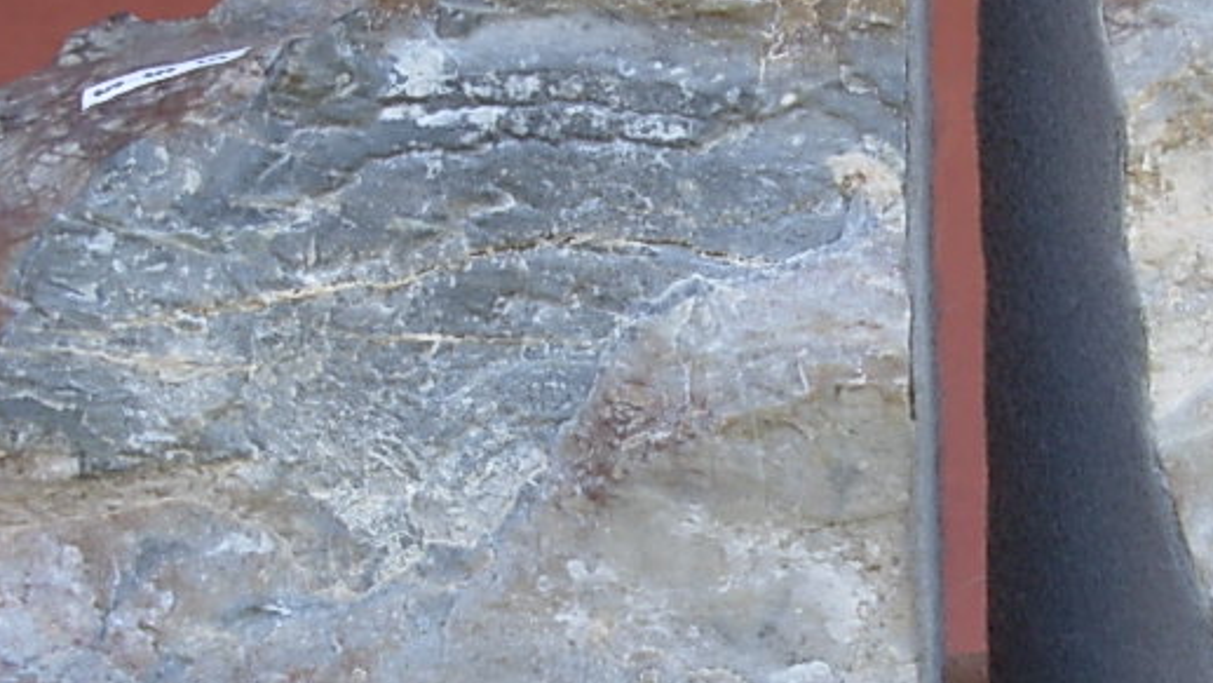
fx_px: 2638
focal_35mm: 82
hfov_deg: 25.5
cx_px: 953
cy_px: 495
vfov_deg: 14.7
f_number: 2.9
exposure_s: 1/90.5
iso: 50
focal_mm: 6.3
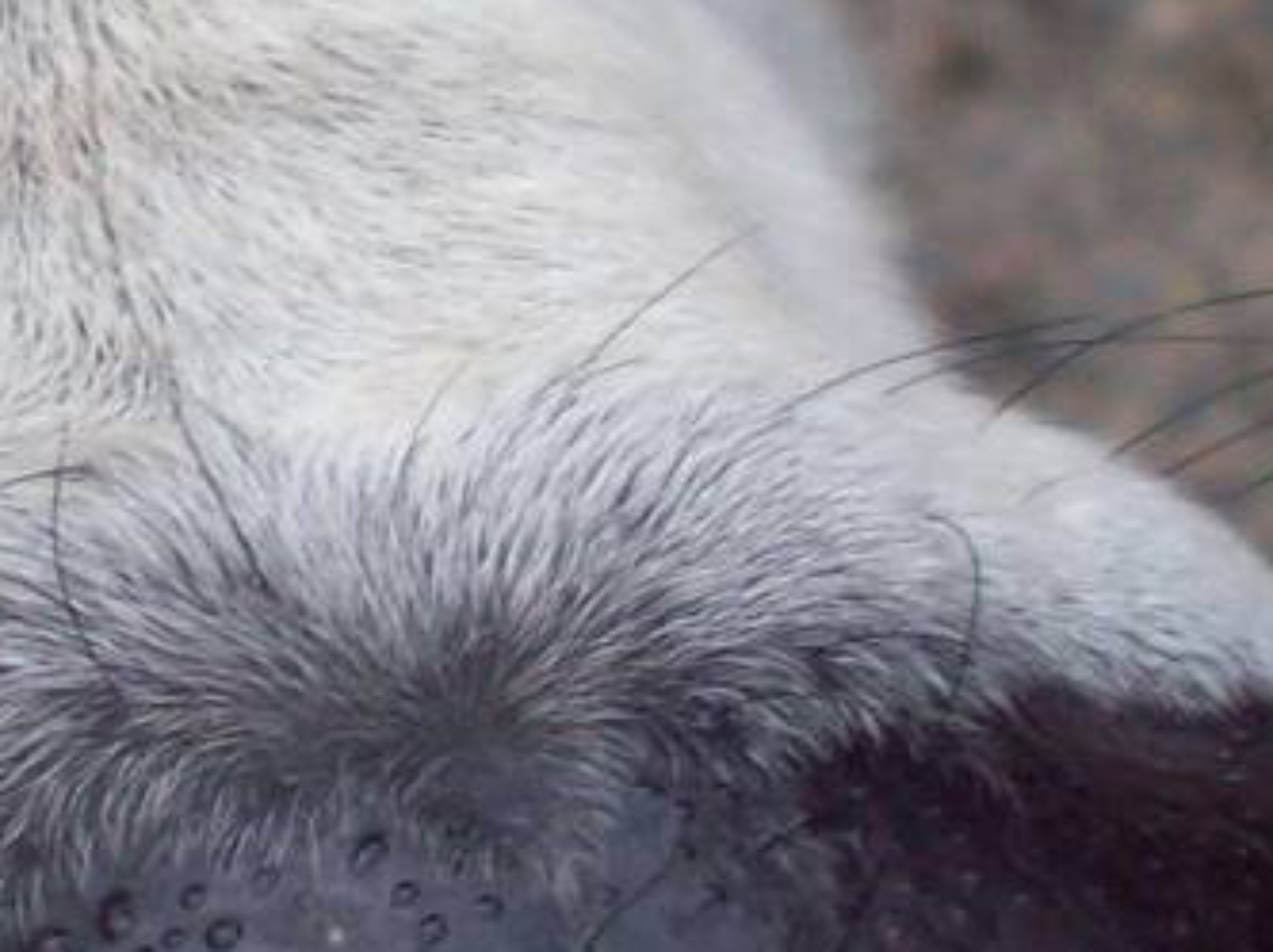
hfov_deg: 11.1
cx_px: 115
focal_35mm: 178
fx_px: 6539
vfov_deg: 8.2
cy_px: -161
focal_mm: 6.2
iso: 80
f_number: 5.6
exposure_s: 1/285
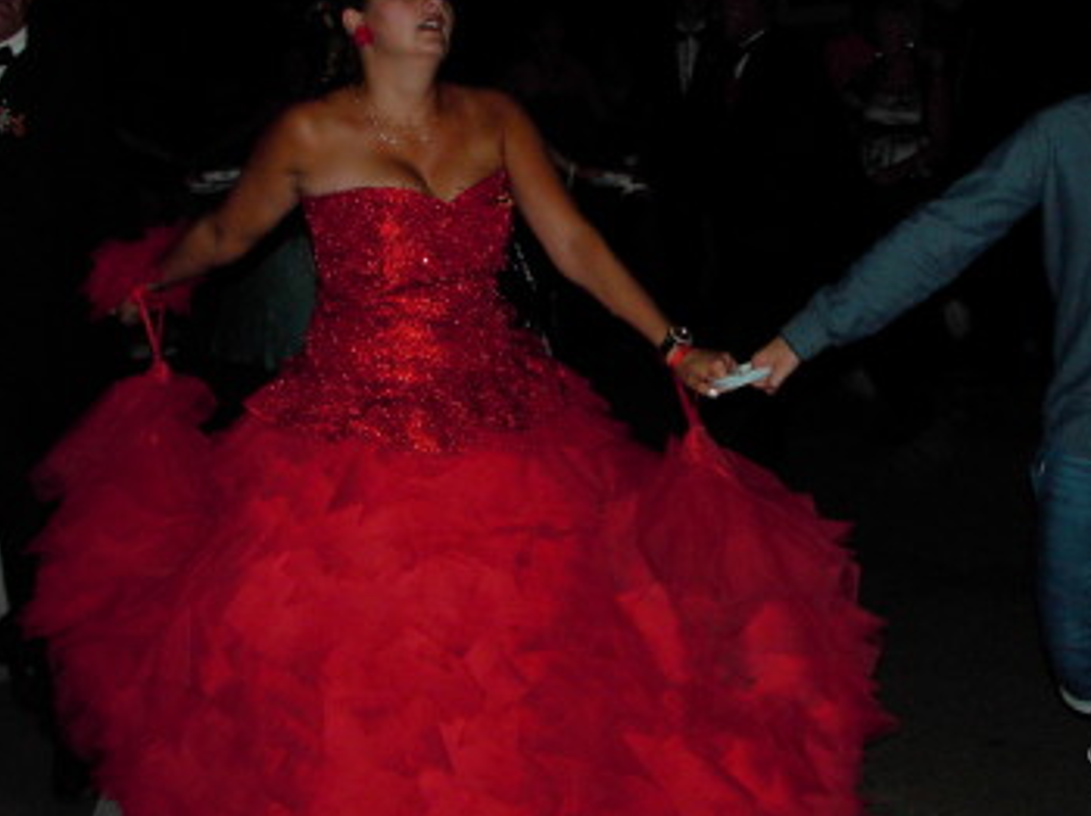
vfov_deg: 24.7
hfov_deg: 32.7
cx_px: 614
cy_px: 265
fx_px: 1858
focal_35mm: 59
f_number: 2.8
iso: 200
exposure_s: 1/51
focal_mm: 6.6
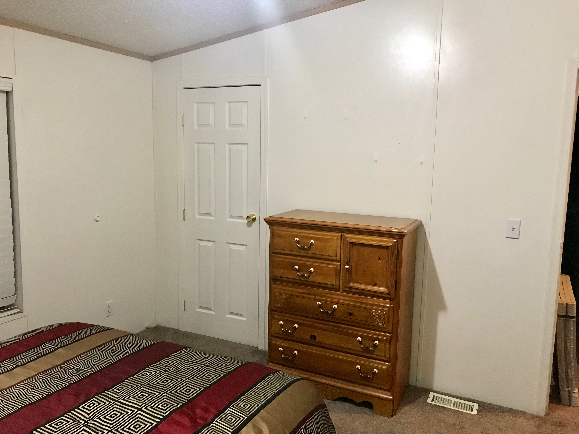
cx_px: 290
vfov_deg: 49.7
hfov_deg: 63.4
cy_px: 217
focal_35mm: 28
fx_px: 468
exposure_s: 1/13
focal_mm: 3.99
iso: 100
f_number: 1.8
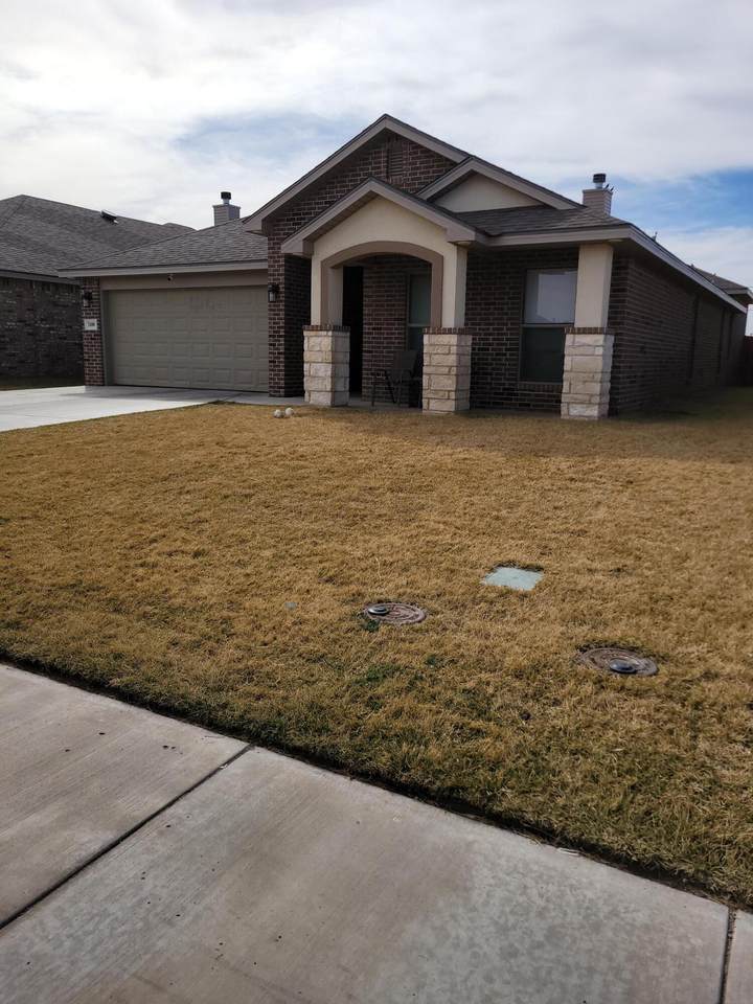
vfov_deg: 67.3
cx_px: 376
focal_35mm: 26
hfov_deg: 53.1
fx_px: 754
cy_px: 502
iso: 40
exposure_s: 1/3697
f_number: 1.8
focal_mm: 5.4
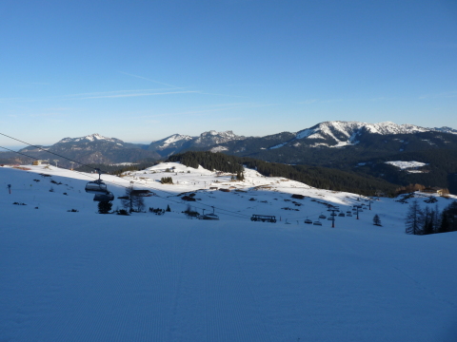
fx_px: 356
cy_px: 171
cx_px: 228
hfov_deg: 65.3
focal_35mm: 27
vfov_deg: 51.4
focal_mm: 4.8
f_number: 4
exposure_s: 1/800
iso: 100
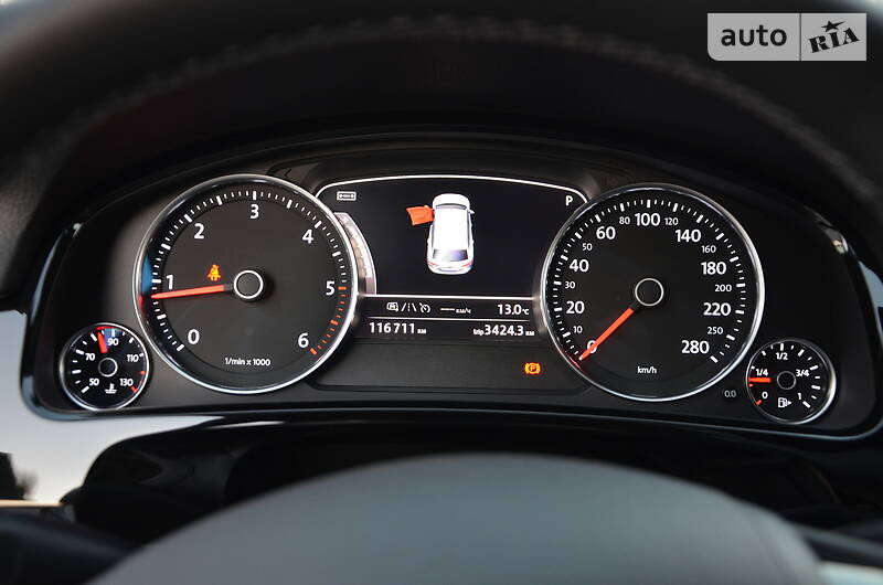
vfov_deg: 39.8
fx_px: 808
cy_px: 292
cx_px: 442
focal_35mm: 33
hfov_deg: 57.3
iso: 900
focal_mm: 22
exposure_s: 1/30
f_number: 3.8
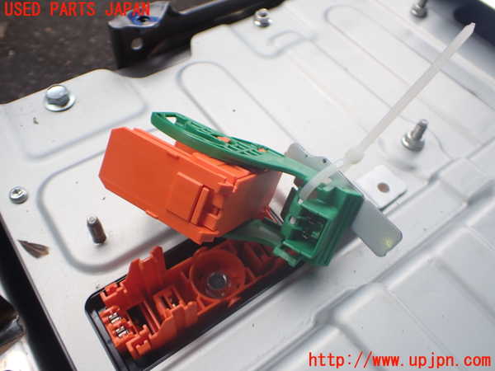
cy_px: 186
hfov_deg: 60.0
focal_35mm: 30
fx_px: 429
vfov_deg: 46.8
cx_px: 248
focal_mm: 5.4
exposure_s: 1/200
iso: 100
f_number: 2.3
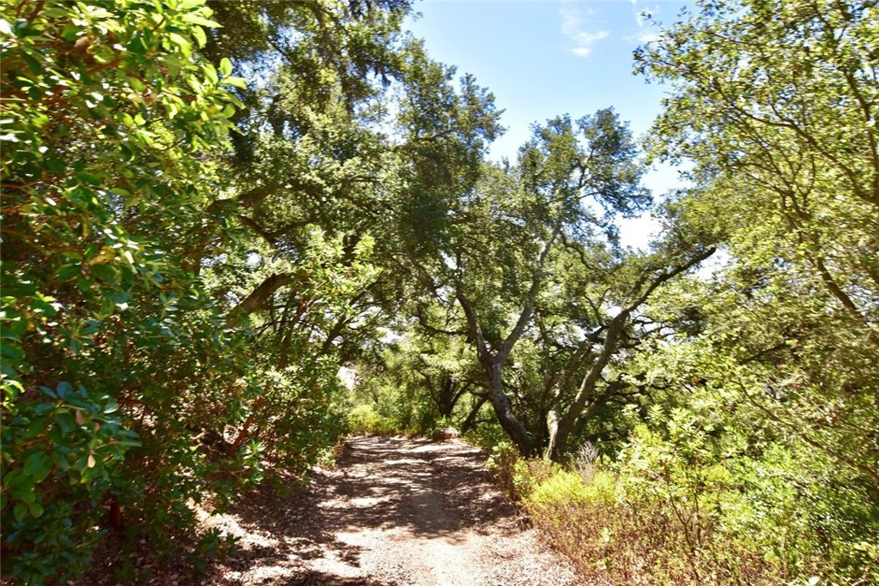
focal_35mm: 18
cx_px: 440
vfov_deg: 67.4
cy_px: 293
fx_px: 440
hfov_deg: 90.0
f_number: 9
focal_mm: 12
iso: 400
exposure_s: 1/160
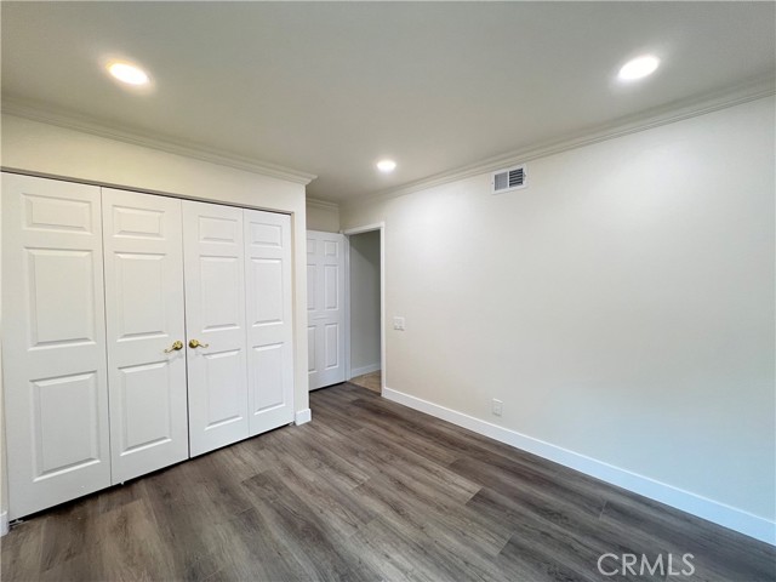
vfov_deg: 89.9
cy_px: 291
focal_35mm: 13
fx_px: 291
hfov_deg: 106.2
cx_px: 388
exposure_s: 1/120
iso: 250
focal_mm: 1.57
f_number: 1.8
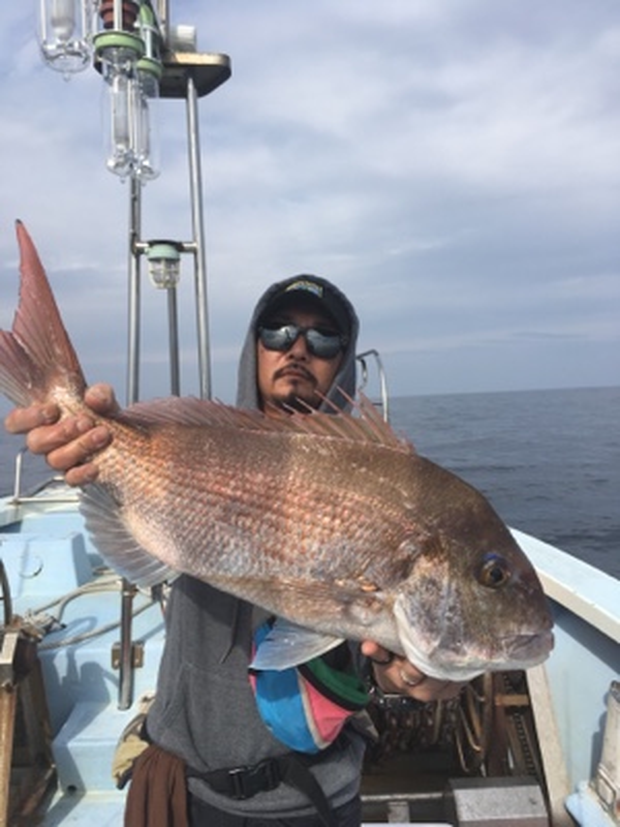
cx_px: 310
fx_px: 693
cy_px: 414
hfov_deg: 48.2
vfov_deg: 61.7
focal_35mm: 29
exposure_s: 1/1876
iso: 25
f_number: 2.2
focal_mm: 4.15
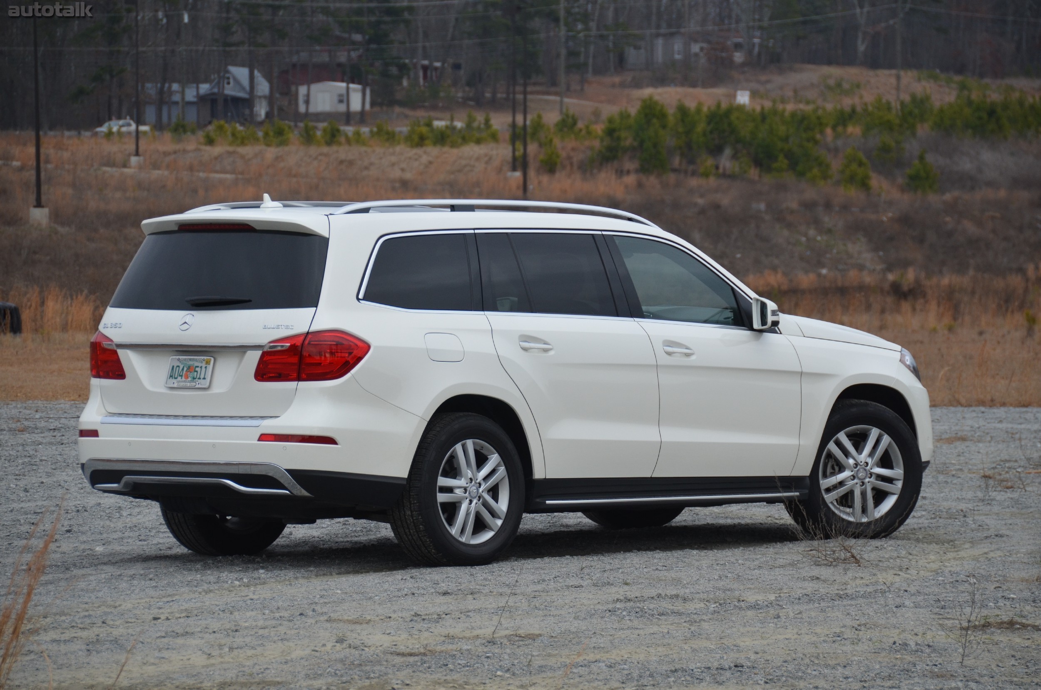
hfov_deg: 11.4
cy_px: 345
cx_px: 520
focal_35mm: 180
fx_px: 5194
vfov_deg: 7.6
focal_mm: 120
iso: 450
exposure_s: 1/1000
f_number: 5.3
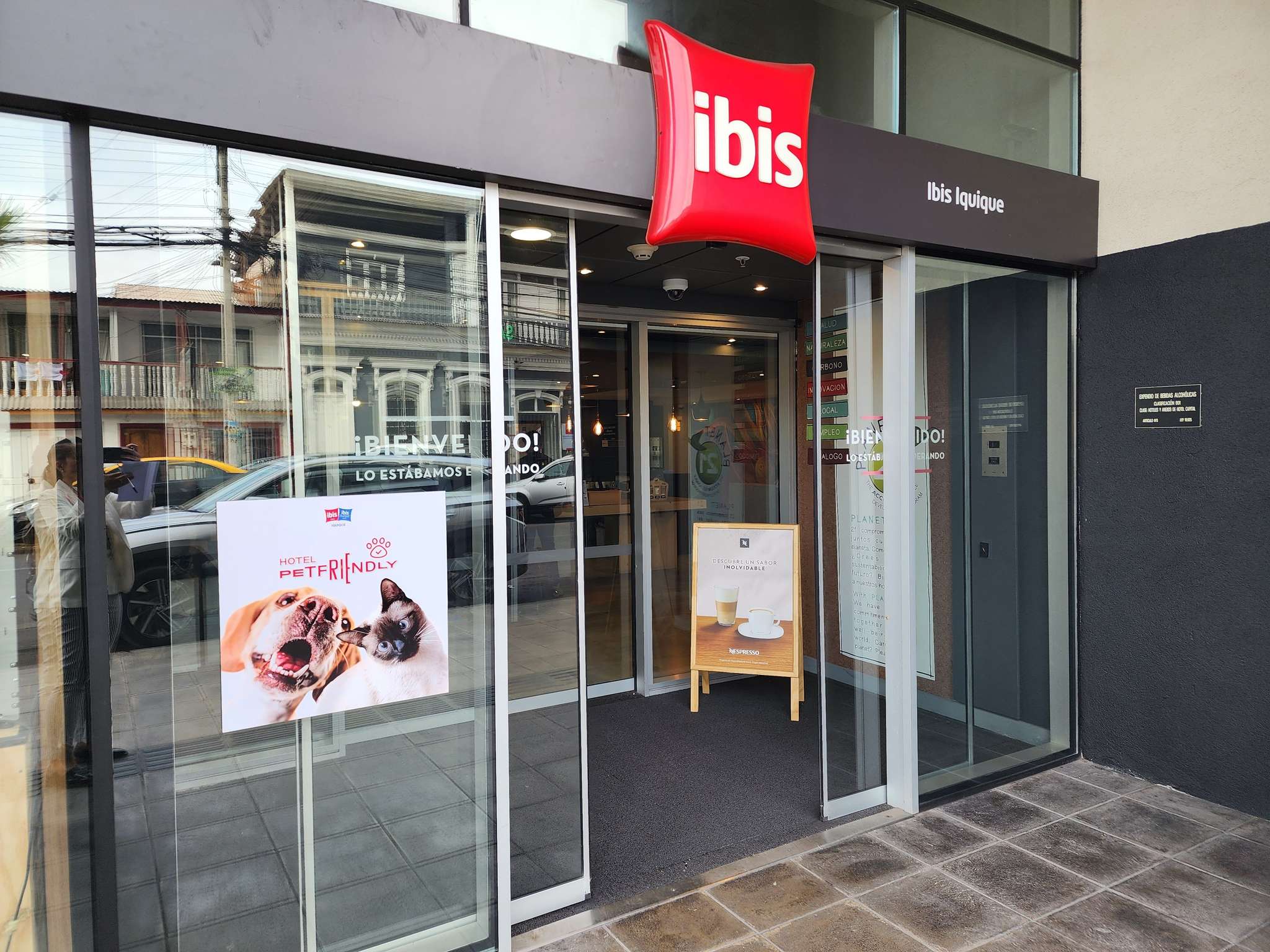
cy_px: 476
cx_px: 635
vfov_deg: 58.9
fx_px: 844
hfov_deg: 73.9
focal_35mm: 23
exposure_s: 1/180
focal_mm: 6.4
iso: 40
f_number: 1.8
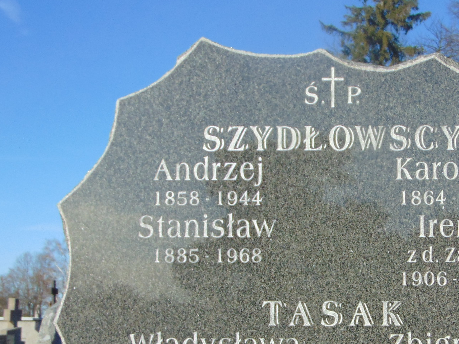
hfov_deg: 27.1
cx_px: 338
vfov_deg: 20.4
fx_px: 941
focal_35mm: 71
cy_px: 301
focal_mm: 6.3
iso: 80
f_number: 3.2
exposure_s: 1/1000
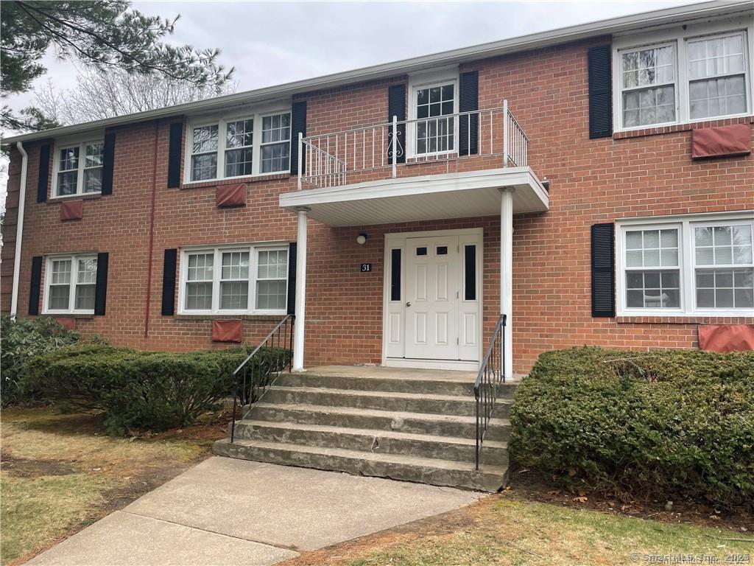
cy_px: 283
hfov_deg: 67.3
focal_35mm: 26
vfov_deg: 53.1
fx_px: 566
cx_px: 377
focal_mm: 4.2
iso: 32
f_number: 1.6
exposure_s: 1/290
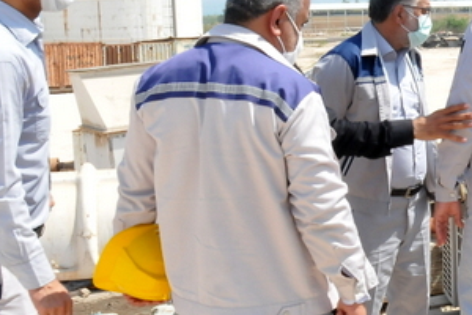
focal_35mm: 72
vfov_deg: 18.9
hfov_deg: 25.9
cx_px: 524
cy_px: 107
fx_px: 944
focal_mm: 18
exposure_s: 1/100
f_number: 22
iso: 800
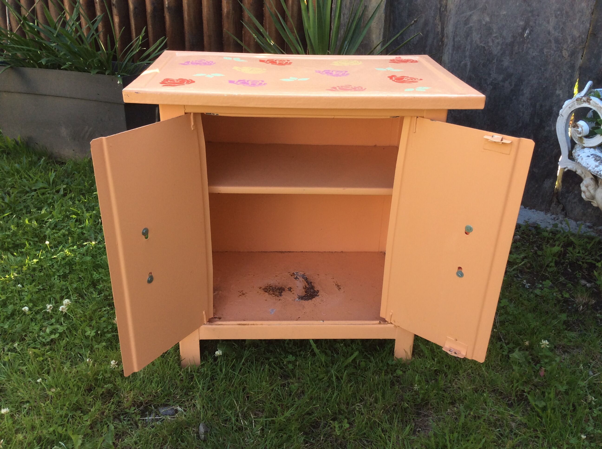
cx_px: 301
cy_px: 224
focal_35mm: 32
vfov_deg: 44.1
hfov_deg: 56.9
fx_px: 556
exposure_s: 1/163
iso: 32
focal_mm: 3.3
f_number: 2.4
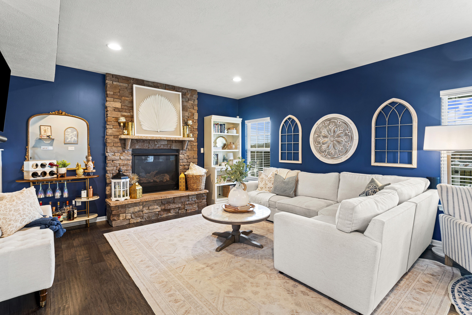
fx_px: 223
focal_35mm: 17
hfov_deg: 93.3
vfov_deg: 70.5
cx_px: 236
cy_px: 158
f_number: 7.1
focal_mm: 17
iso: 500
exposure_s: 3.2
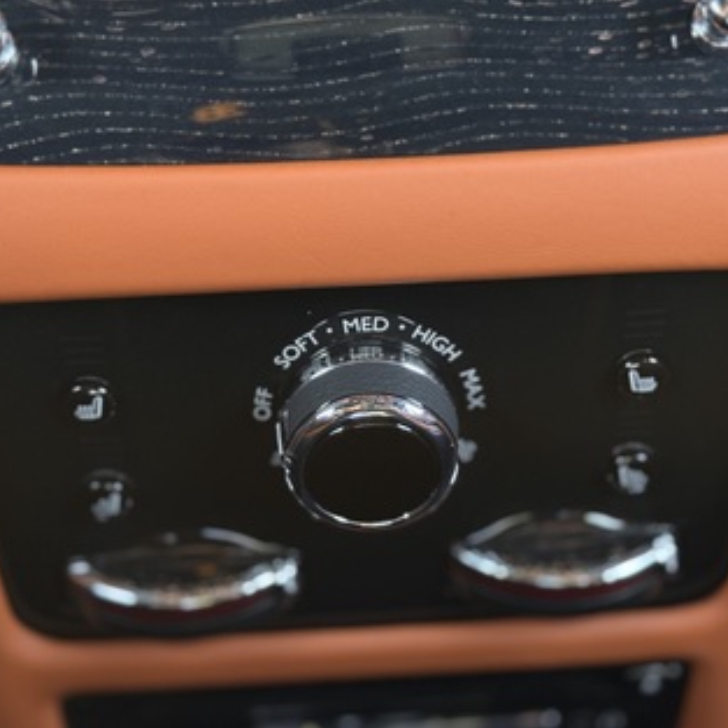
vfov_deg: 30.0
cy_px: 364
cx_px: 407
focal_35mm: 57
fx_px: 1356
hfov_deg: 30.0
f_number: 1.78
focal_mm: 6.76
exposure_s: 1/40
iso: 500
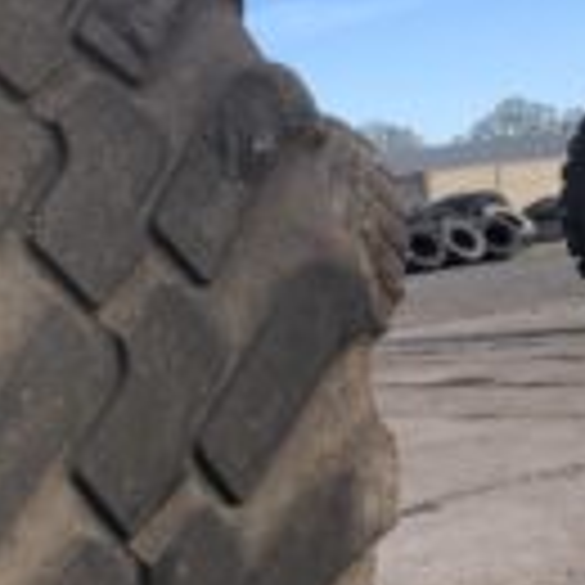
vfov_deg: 21.0
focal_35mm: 82
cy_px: 430
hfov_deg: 21.0
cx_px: 166
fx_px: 1568
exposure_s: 1/747
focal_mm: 3.99
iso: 20
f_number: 1.8
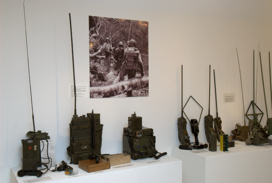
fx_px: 295
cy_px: 92
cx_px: 136
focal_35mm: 39
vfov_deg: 34.4
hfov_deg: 49.5
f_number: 5.6
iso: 400
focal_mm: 26
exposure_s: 1/60
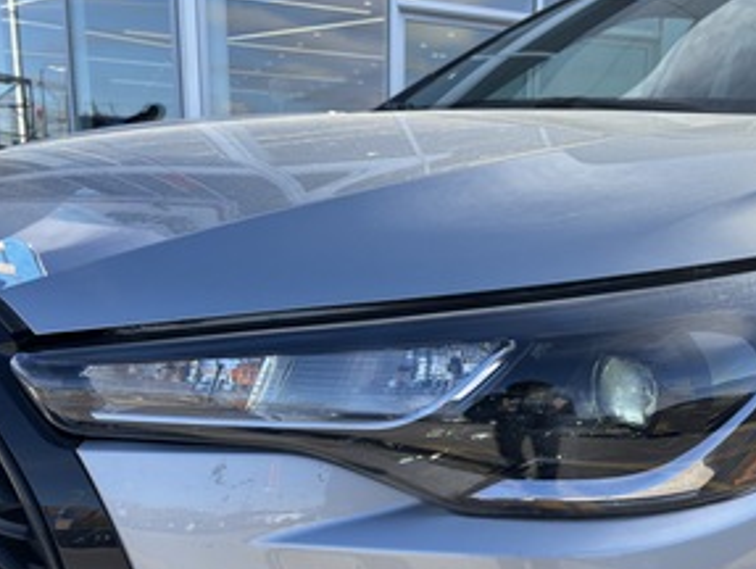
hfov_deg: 48.3
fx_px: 831
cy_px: 394
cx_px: 485
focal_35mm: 38
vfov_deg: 37.3
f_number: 1.6
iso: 50
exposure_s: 1/1381
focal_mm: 5.96
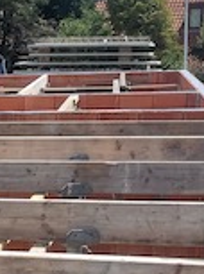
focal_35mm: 109
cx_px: -134
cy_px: 208
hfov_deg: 12.6
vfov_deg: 18.0
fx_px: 860
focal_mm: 4.2
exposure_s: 1/4000
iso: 32
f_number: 1.6
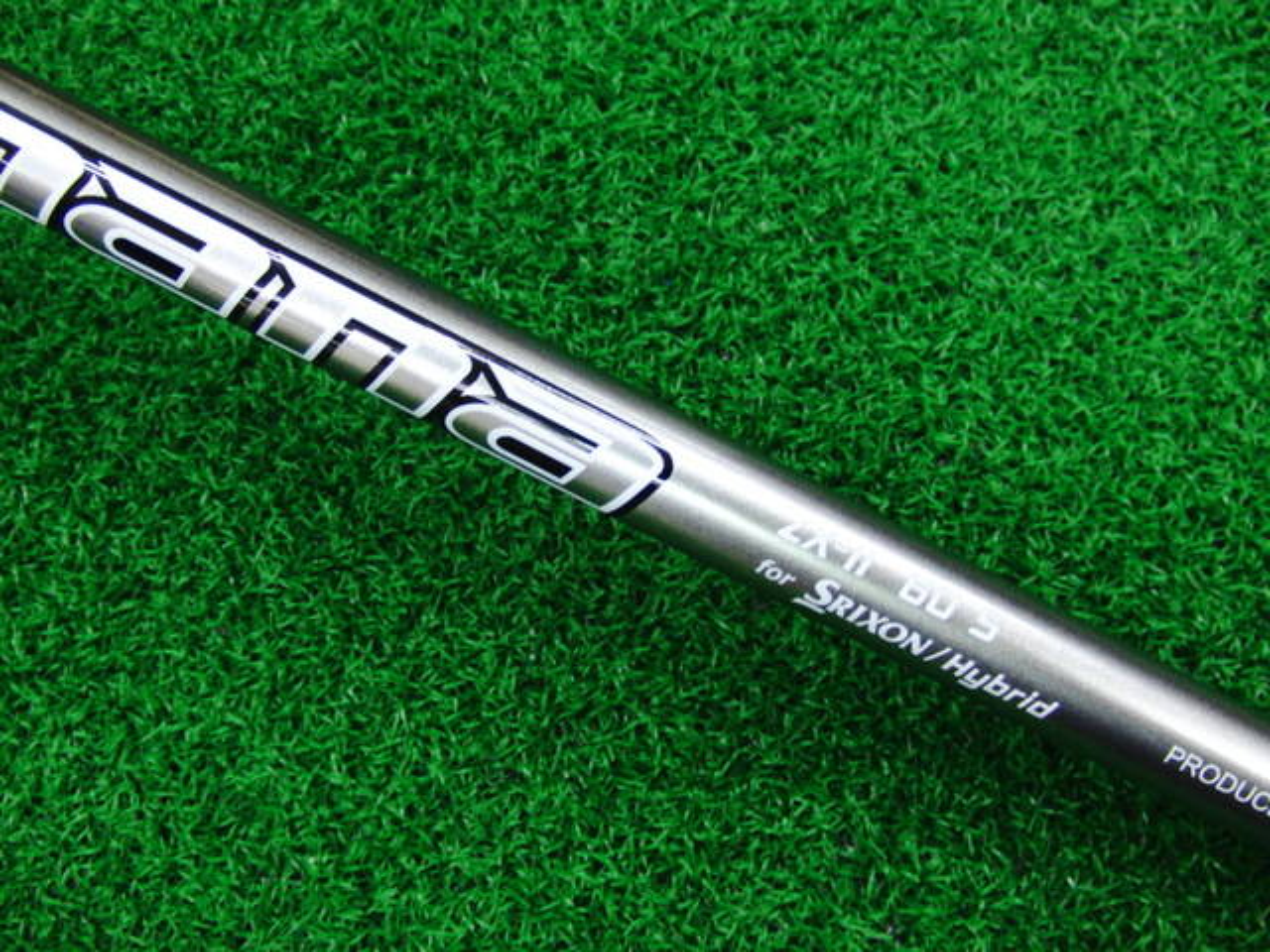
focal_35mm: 37
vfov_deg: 38.7
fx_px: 1357
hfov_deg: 50.1
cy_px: 476
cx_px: 635
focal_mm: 6.42
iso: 400
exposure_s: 1/40
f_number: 3.6
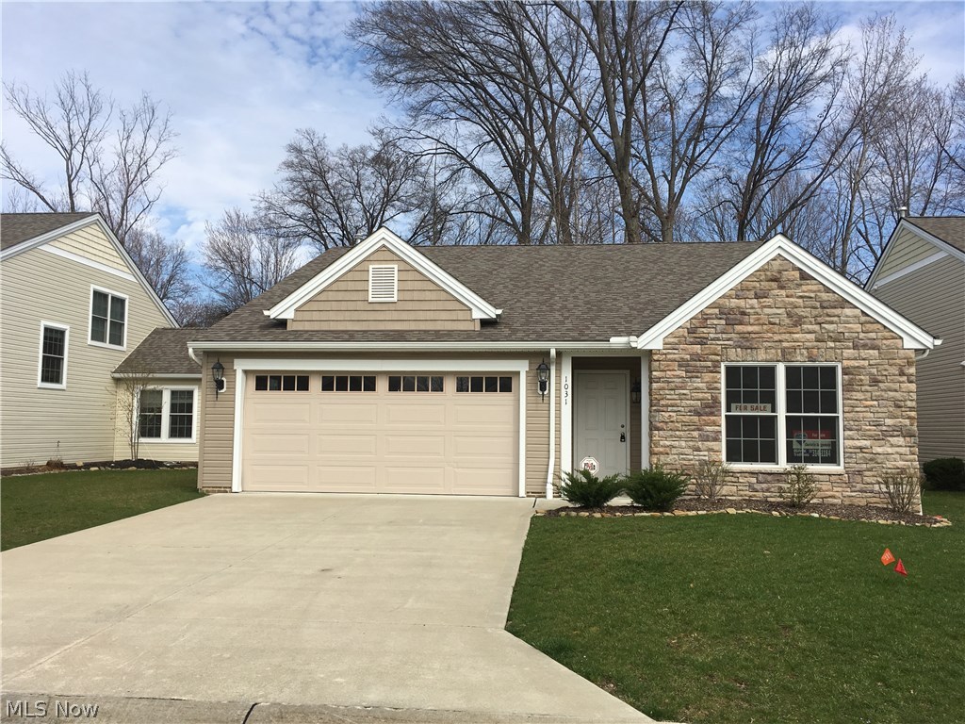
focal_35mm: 29
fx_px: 808
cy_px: 362
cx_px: 482
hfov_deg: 61.7
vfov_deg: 48.2
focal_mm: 4.15
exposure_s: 1/1538
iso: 25
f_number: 2.2
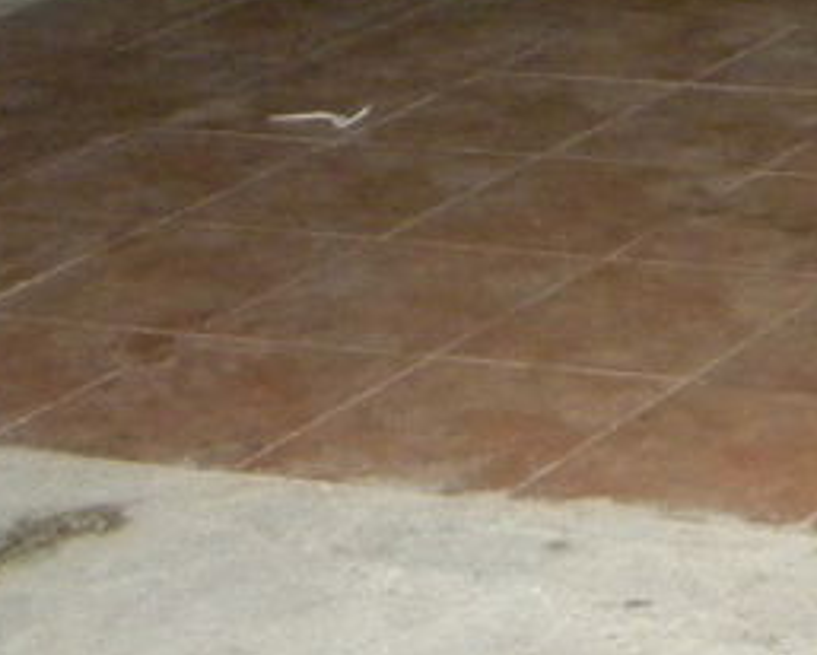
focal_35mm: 140
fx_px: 3388
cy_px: -277
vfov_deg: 10.7
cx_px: 1532
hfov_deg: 12.4
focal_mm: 6.4
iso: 612
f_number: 3.7
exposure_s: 1/30
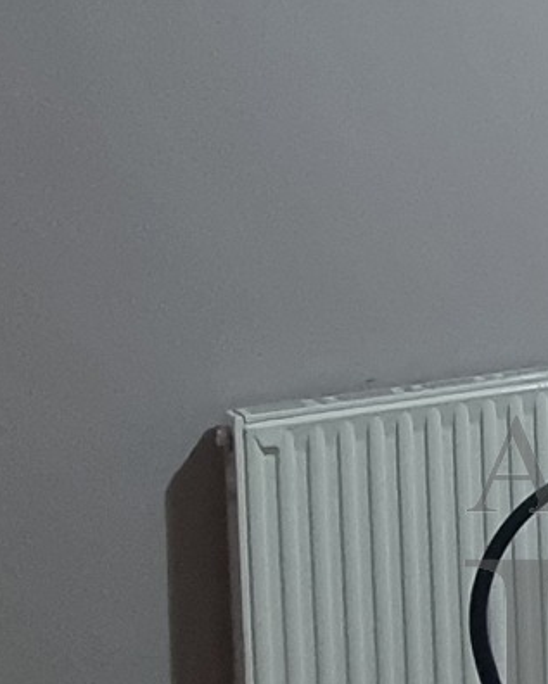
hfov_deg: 13.8
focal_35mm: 82
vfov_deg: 22.5
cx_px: 1290
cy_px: 21
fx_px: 1662
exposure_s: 1/50
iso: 400
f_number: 2.2
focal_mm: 2.2
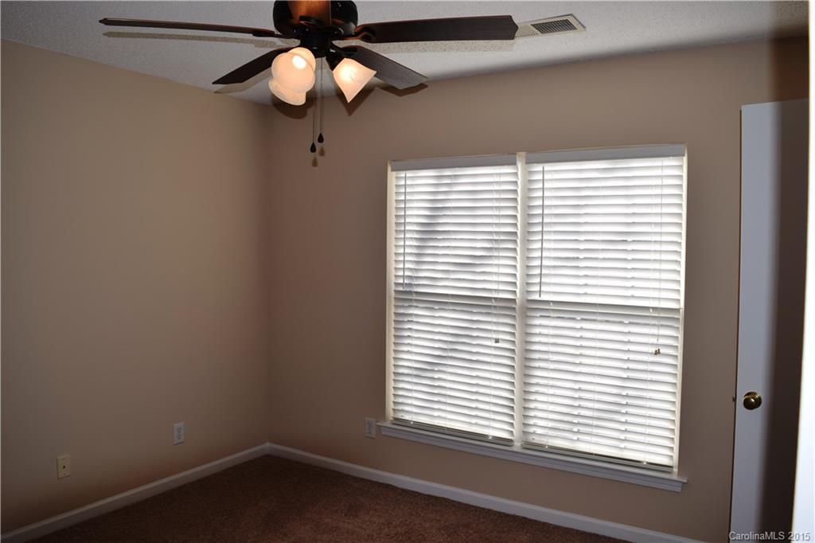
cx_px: 408
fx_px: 611
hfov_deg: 67.4
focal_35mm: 27
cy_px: 272
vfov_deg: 47.9
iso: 100
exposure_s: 1/160
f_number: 6.3
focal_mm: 18
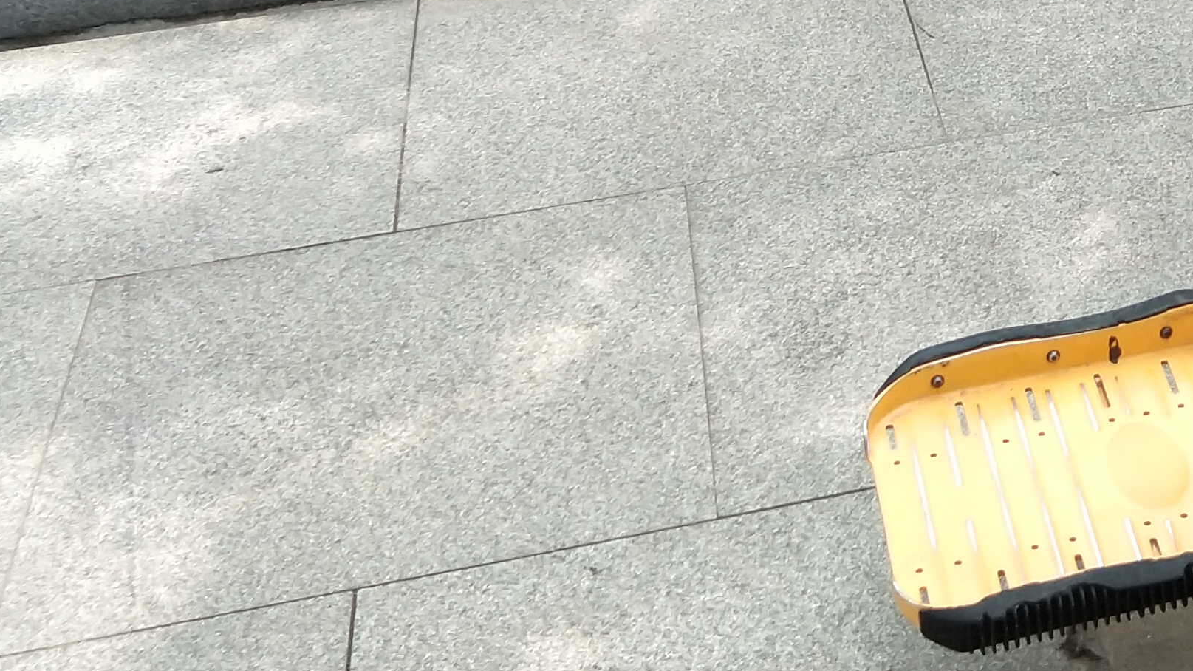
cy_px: -295
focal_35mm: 87
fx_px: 2752
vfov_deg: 13.2
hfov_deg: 23.0
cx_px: 1308
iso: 50
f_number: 2.2
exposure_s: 1/477
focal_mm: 3.69
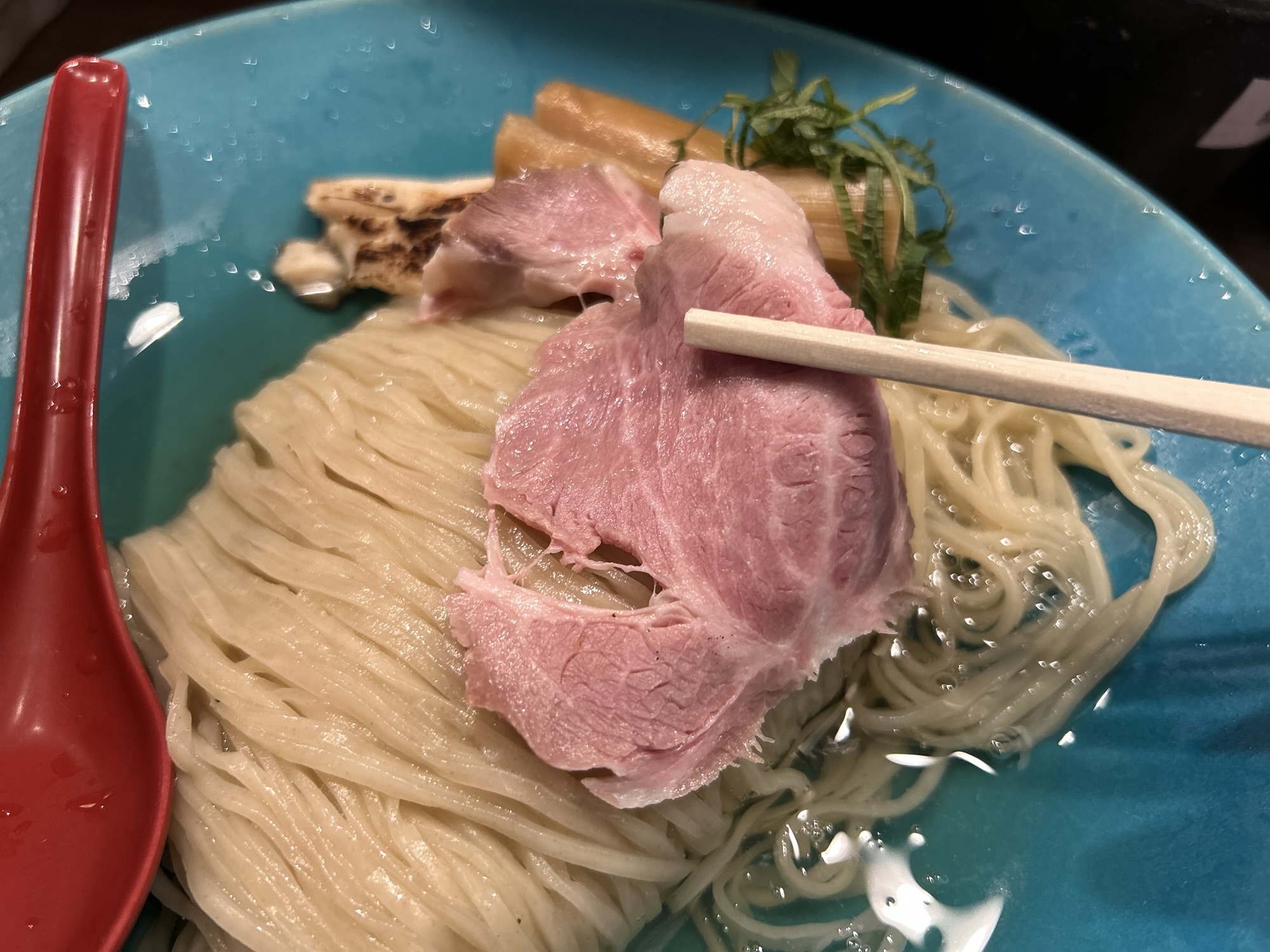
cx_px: 635
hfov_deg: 67.3
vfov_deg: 53.1
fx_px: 954
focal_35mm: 26
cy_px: 476
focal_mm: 5.7
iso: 125
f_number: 1.5
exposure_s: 1/100
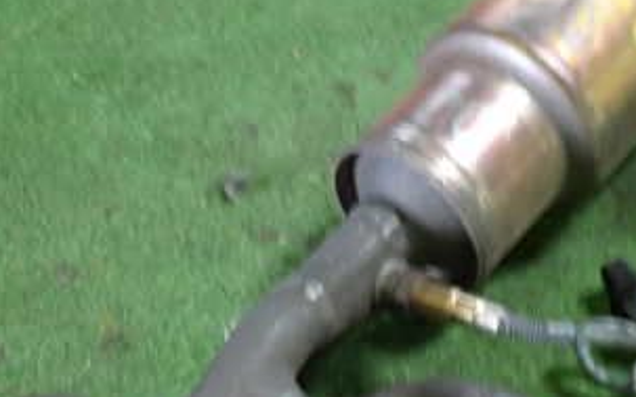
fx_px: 1091
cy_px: 294
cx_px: 351
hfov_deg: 32.5
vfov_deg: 20.5
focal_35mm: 63
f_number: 2.3
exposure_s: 1/30
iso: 400
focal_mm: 5.4
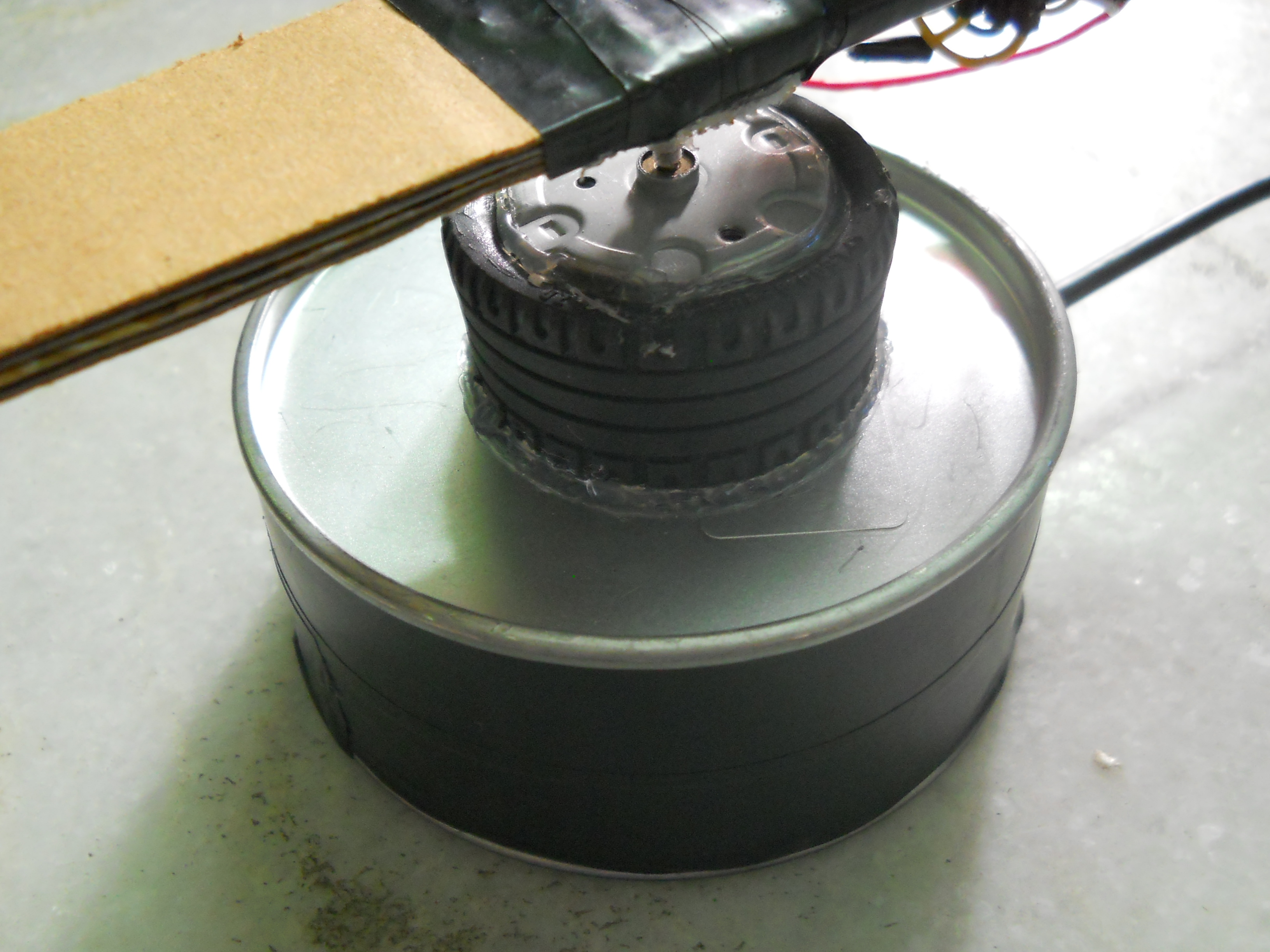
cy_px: 476
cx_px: 635
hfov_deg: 45.8
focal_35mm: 41
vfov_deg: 35.1
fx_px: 1504
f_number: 3.1
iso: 400
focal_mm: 6.72
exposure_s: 1/8
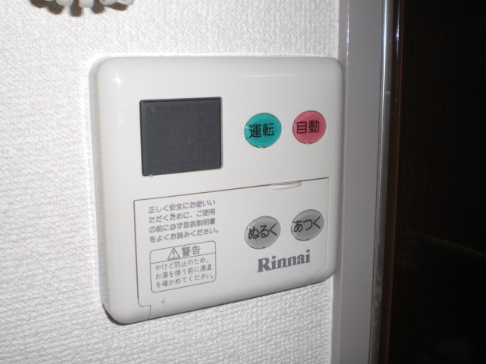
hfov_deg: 47.9
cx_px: 240
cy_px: 180
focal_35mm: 39
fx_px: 548
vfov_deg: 36.8
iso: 50
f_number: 3.1
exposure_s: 1/60
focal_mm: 6.3
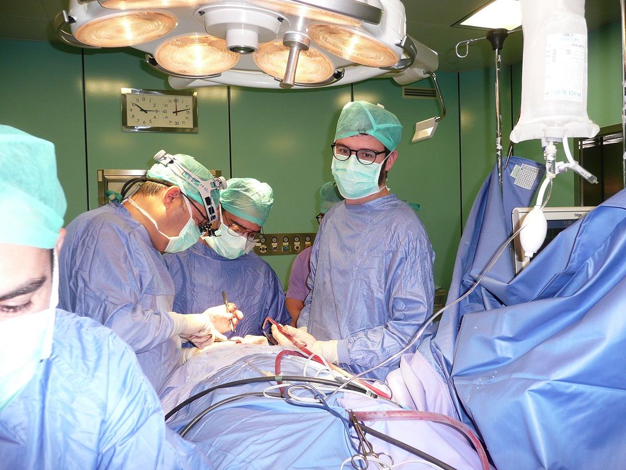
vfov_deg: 49.7
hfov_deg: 63.4
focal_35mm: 28
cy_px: 235
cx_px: 313
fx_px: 506
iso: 125
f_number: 3.3
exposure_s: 1/30
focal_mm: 4.6
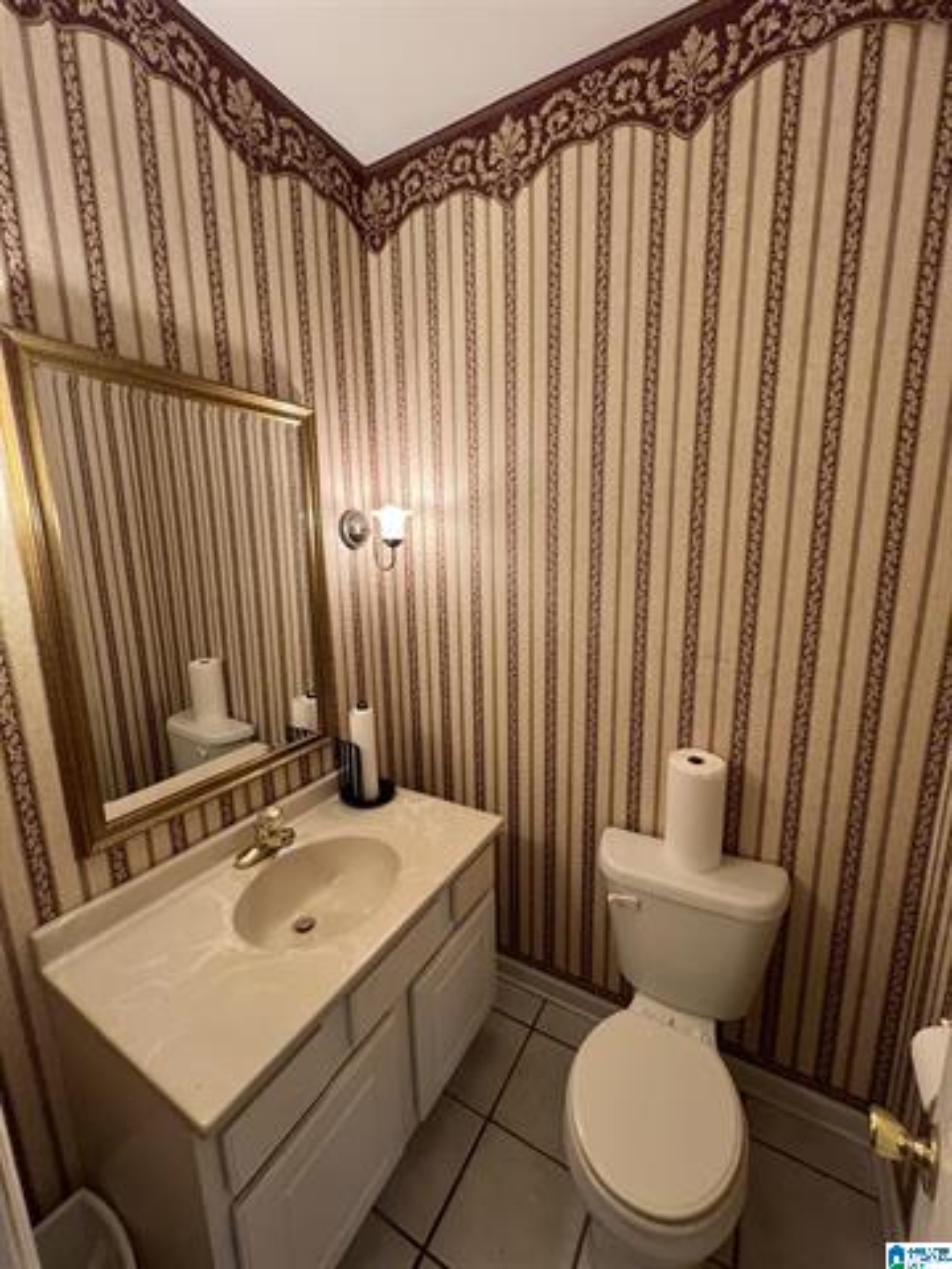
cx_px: 476
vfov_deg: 106.2
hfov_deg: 89.9
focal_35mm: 13
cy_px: 634
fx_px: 477
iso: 125
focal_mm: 1.57
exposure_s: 1/120
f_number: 1.8
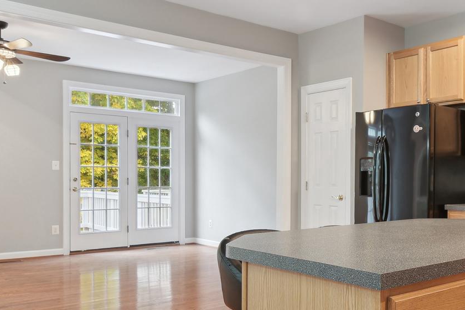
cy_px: 183
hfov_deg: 47.9
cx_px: 342
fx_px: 504
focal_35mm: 39
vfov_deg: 34.1
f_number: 8
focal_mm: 16
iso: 400
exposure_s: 1/2
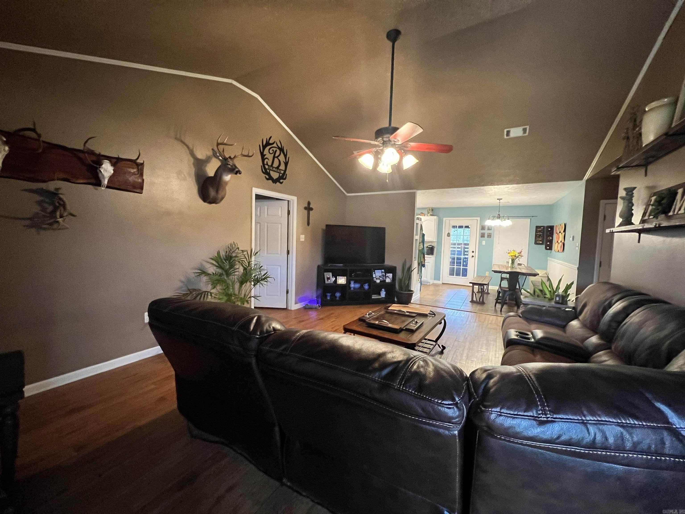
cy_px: 257
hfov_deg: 106.2
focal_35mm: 13
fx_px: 257
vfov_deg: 89.9
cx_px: 342
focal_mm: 1.57
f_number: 1.8
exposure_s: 1/60
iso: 800
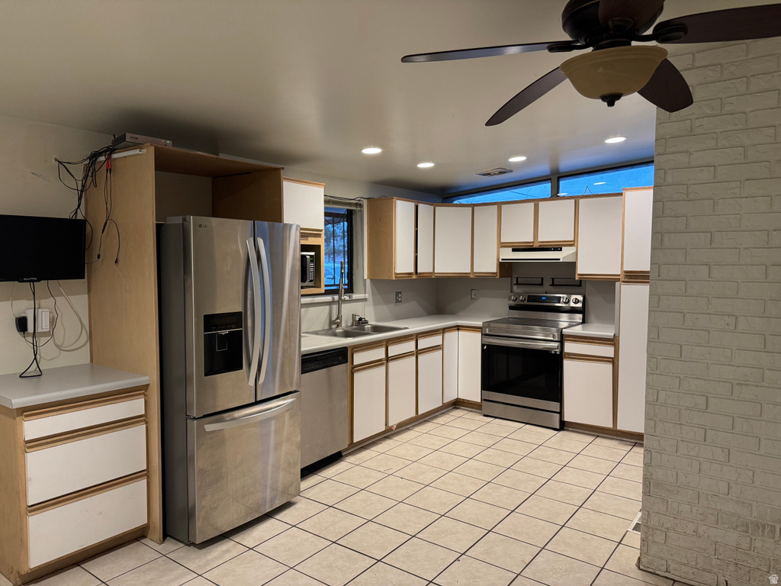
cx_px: 390
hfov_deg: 71.6
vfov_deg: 56.8
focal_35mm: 24
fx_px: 541
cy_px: 293
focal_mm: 6.76
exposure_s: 1/60
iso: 200
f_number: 1.78
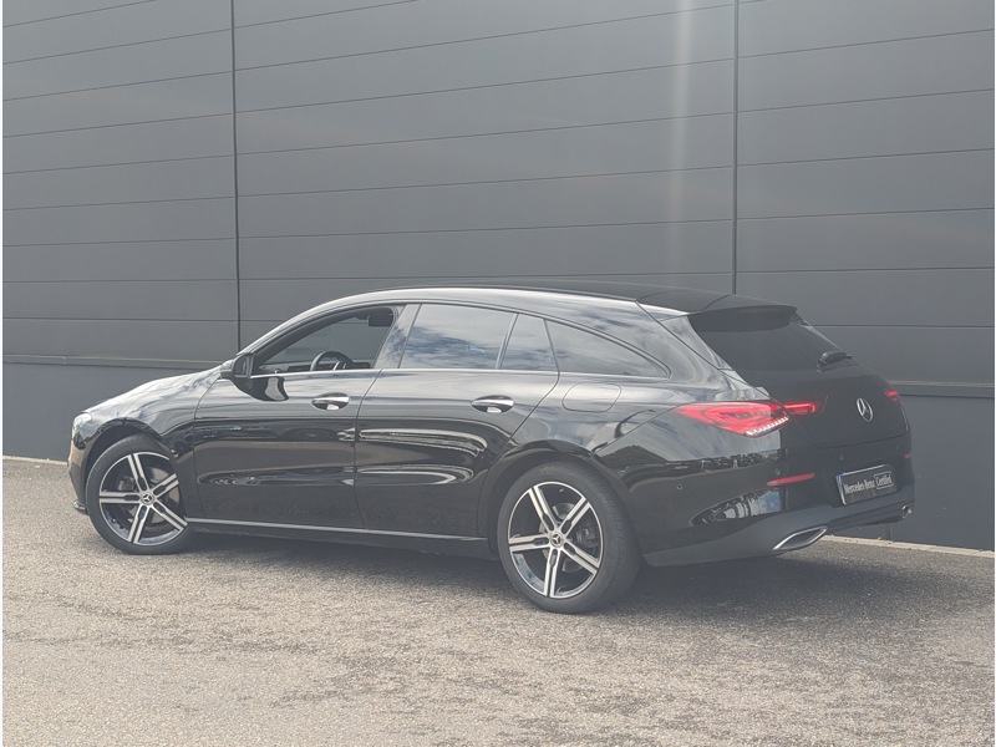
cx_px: 498
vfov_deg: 29.7
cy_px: 374
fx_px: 1410
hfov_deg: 38.9
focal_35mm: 49
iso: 22
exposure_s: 1/194
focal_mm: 6.9
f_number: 1.68
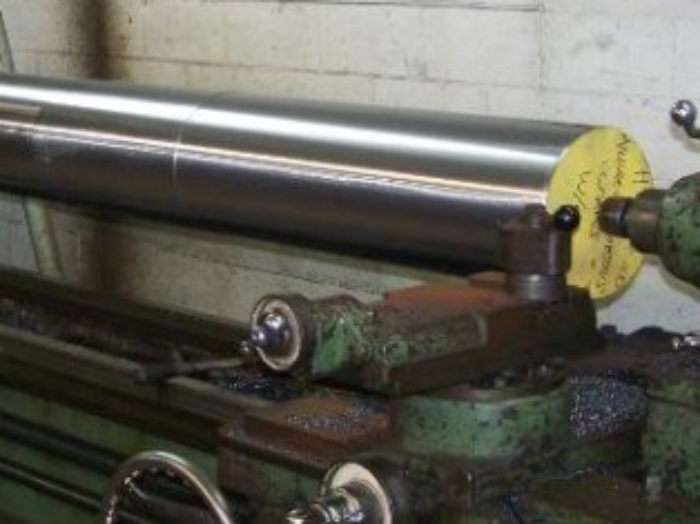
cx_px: 117
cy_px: 195
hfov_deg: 21.2
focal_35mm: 91
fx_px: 1839
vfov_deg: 16.2
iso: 160
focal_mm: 6.3
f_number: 2.8
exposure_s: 1/60
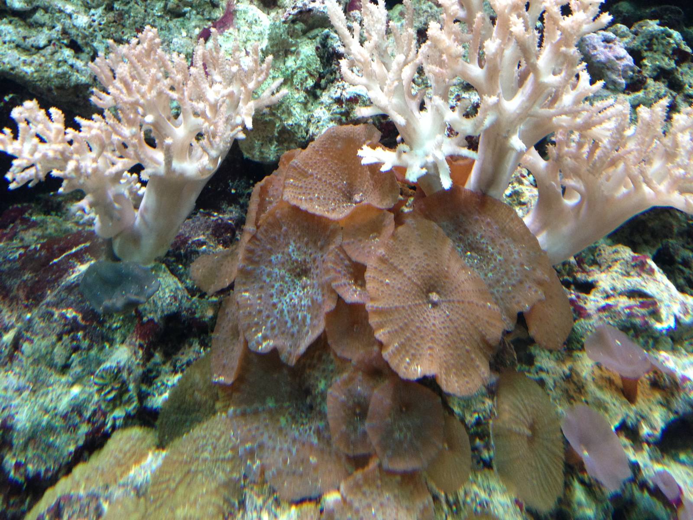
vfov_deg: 42.9
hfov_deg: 55.4
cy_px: 260
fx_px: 661
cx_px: 346
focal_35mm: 33
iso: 200
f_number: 2.4
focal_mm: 4.12
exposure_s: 1/20
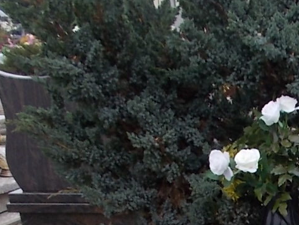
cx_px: 397
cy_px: 335
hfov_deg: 20.4
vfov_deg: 15.7
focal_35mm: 87
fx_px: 752
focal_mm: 4.6
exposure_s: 1/50
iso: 80
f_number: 3.2
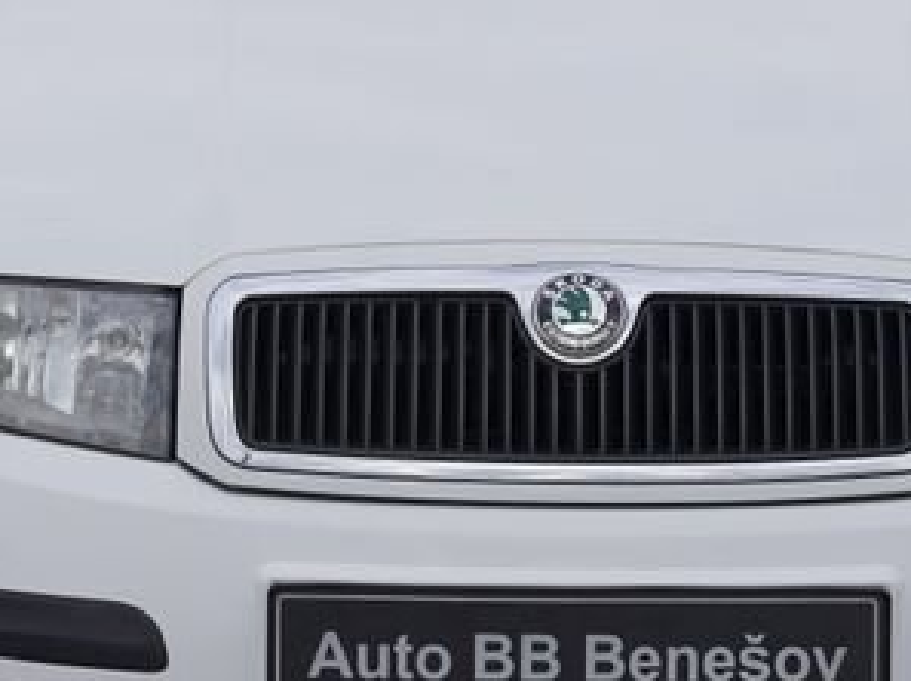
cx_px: 586
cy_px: 210
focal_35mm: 166
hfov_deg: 11.9
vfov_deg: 8.9
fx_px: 4363
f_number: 7.1
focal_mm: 50
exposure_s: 1/320
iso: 100
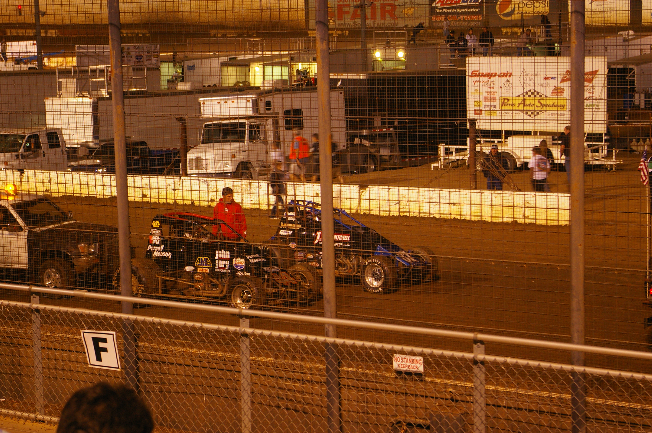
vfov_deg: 16.5
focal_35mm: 82
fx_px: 1493
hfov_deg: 24.6
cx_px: 326
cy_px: 216
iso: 800
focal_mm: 55
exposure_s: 1/10
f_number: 5.6
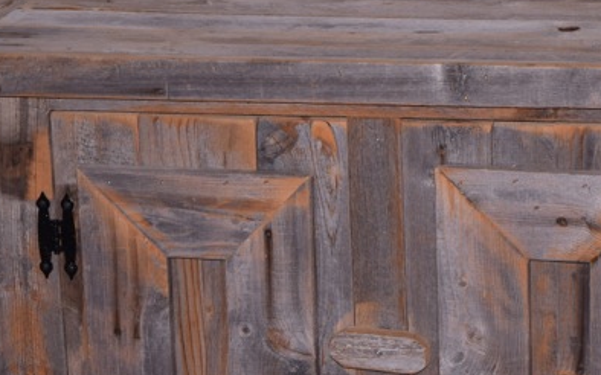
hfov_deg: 10.4
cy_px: 367
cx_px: 426
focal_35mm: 202
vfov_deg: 6.5
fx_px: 3308
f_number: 6.3
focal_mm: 52
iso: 200
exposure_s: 1/125
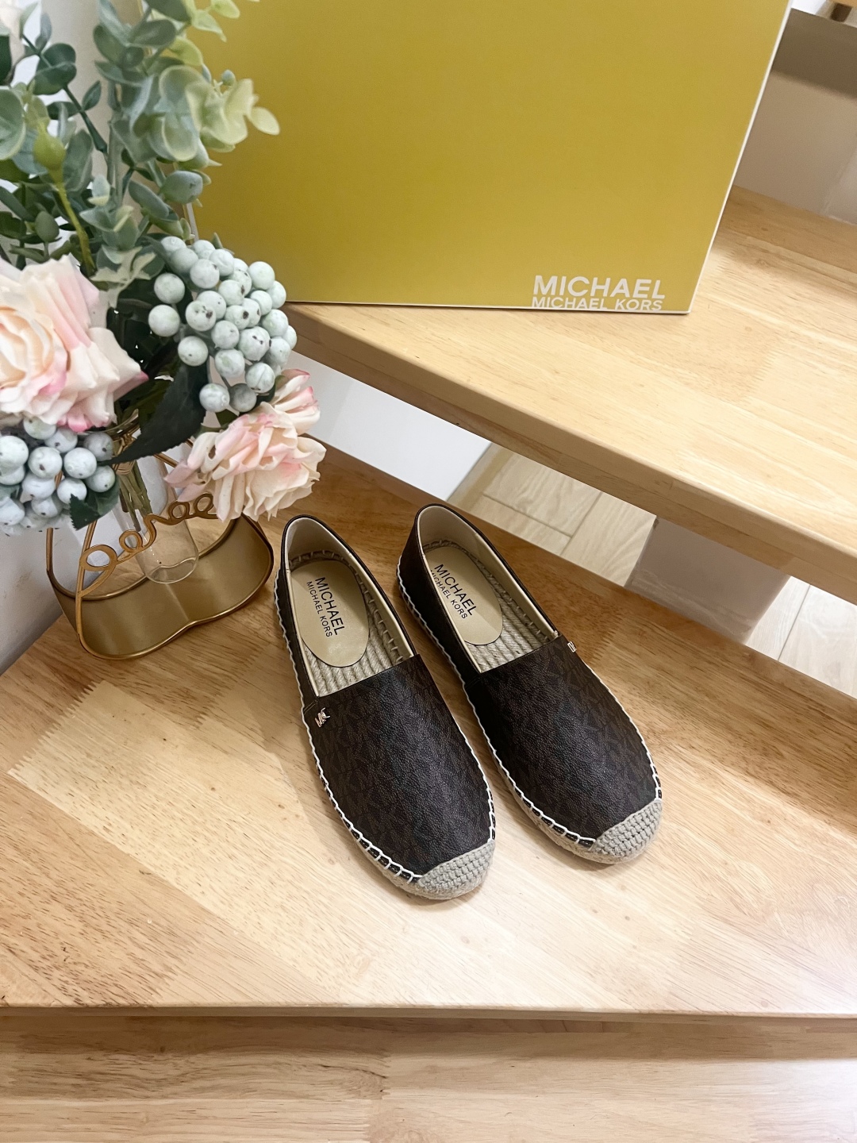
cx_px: 428
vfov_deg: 67.3
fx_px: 858
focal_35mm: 26
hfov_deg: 53.1
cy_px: 572
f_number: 1.5
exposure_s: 1/50
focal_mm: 5.7
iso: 250
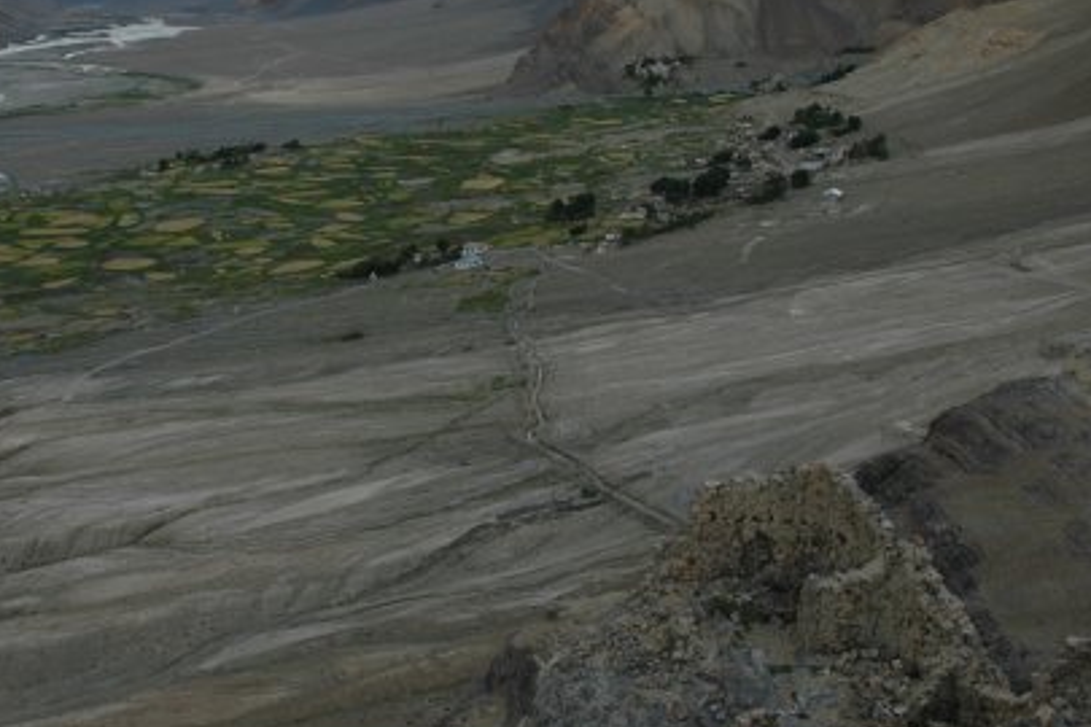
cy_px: 202
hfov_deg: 40.7
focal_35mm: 48
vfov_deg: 27.8
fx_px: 1455
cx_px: 385
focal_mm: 18
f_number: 5.6
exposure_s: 1/125
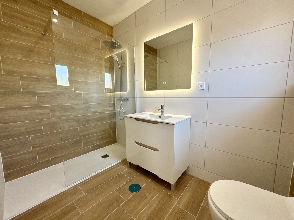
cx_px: 147
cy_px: 110
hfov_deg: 102.1
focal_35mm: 14
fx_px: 119
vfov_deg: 85.7
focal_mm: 2.22
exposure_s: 1/99
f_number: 2.2
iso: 100
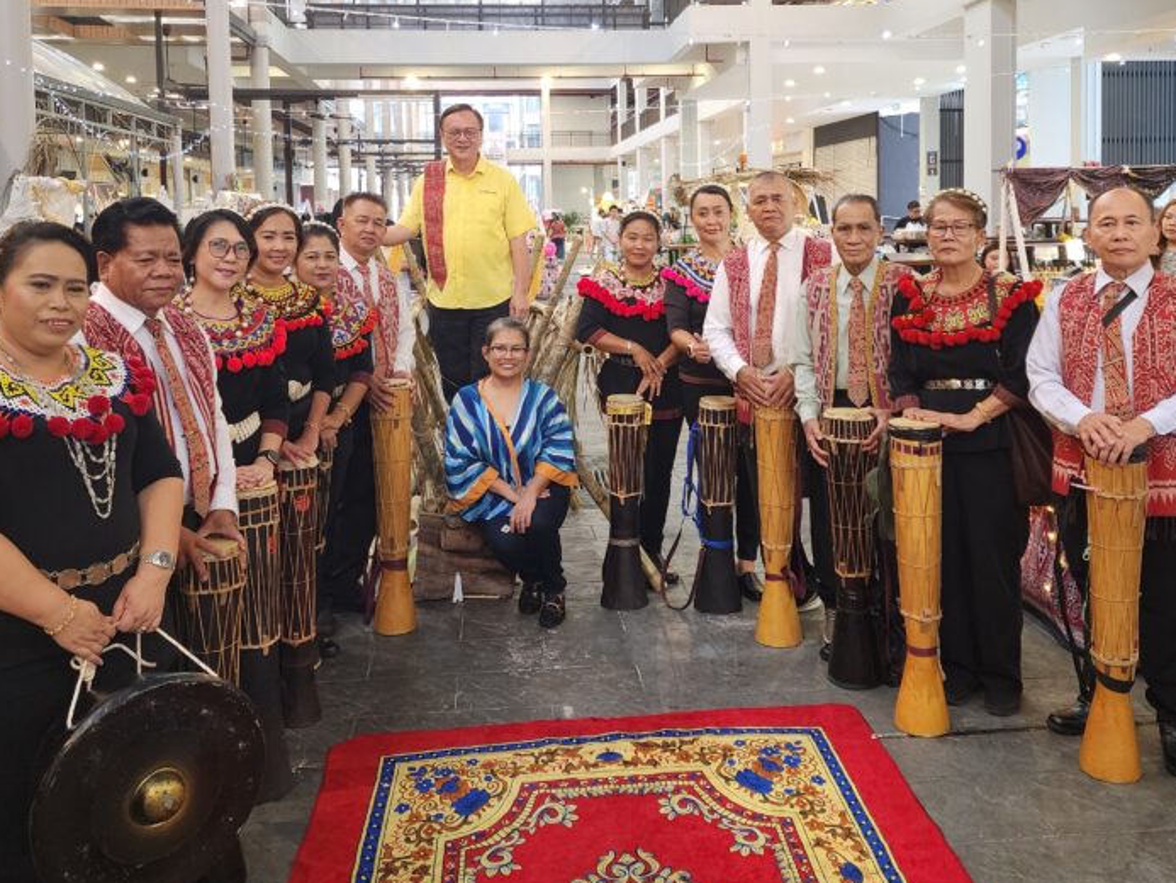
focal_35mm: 34
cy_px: 255
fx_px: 1155
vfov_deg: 40.9
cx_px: 618
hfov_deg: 53.9
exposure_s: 1/100
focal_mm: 6.4
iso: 400
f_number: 1.8
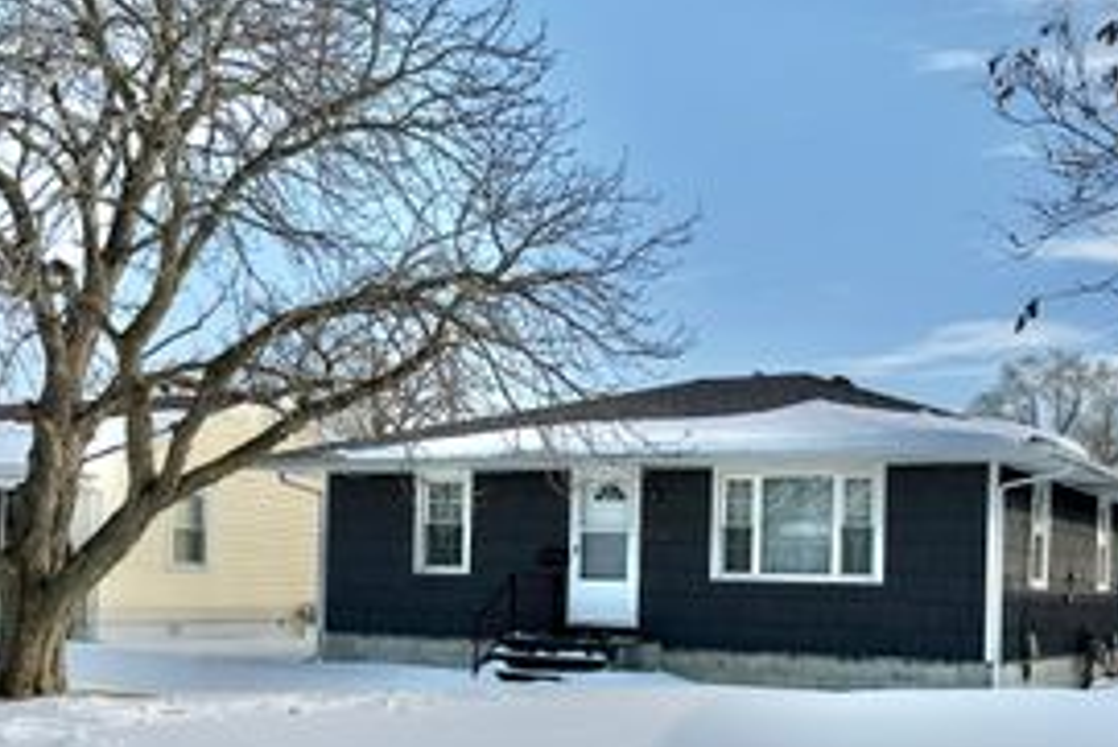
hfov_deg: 42.4
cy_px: 555
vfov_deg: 28.9
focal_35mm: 46
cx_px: 693
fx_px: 1429
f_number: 1.78
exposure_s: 1/8130
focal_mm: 6.76
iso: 80
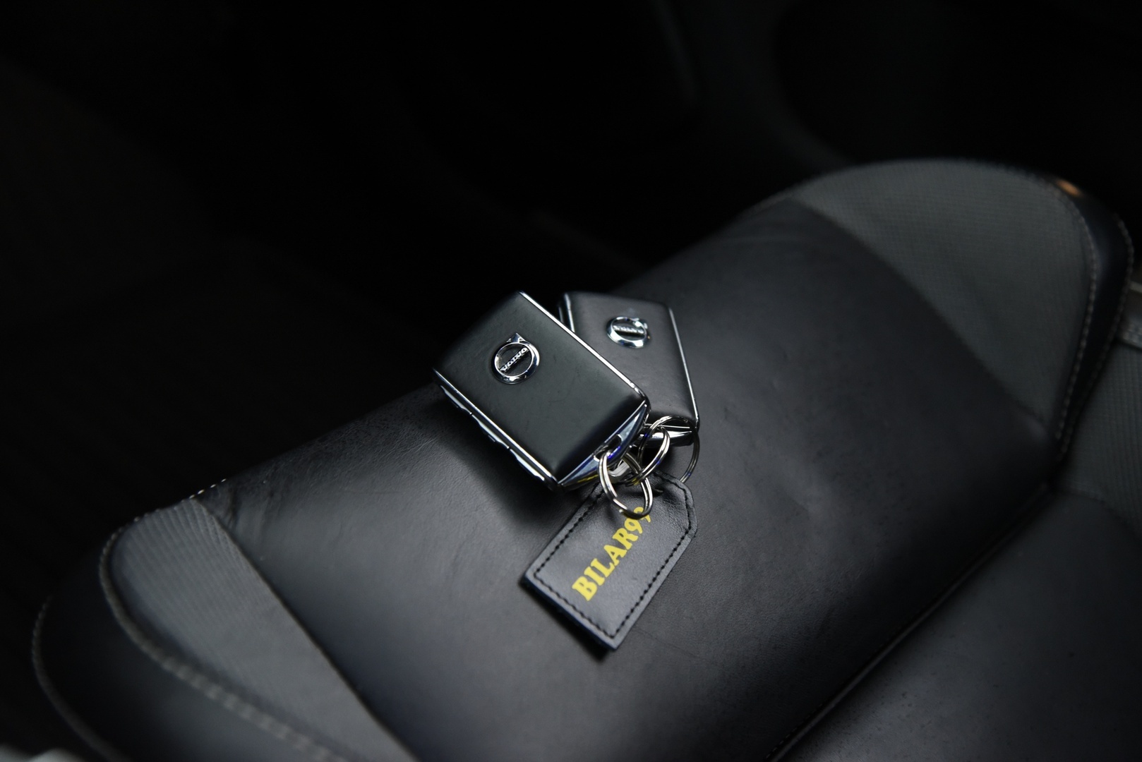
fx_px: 1587
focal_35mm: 50
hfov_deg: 39.6
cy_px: 381
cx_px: 571
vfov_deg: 27.0
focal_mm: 50
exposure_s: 1/20
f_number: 4
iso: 4000
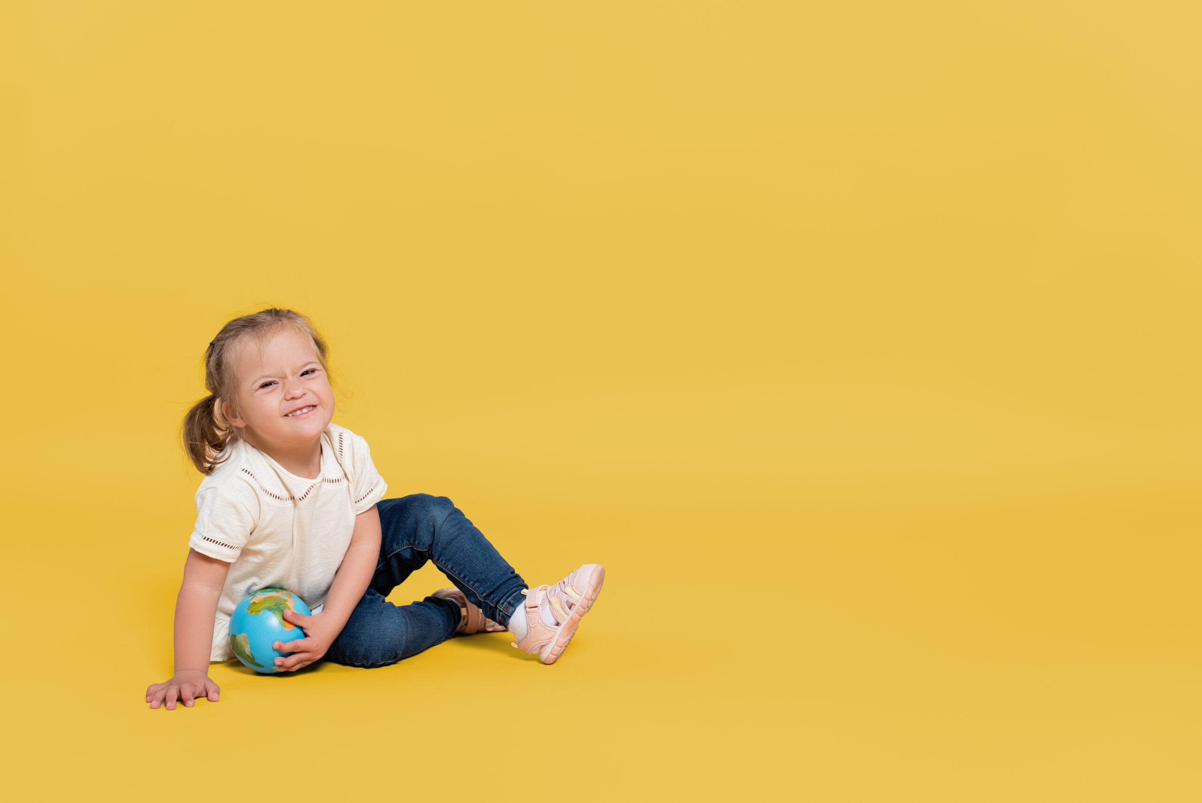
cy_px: 402
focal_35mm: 50
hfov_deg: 39.6
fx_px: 1670
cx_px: 601
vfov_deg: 27.0
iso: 80
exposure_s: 1/160
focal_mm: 50
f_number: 4
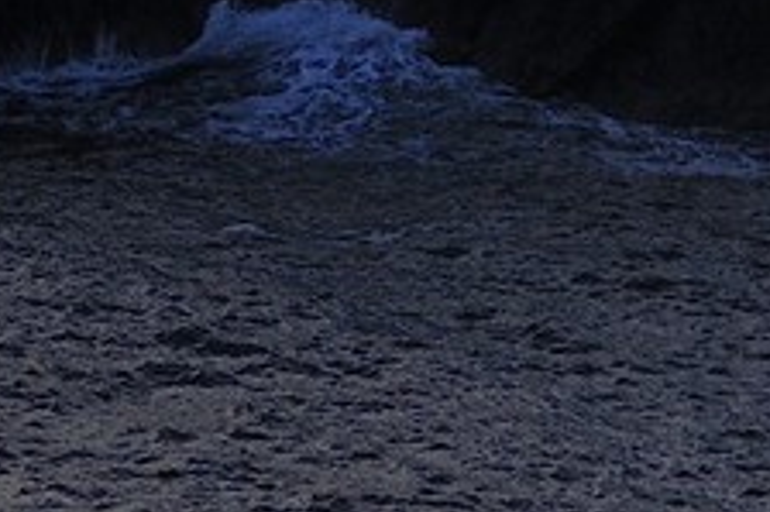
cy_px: -1010
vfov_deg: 5.3
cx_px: -983
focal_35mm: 243
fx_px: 5194
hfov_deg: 7.9
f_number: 16
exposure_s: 1/160
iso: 200
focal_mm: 34
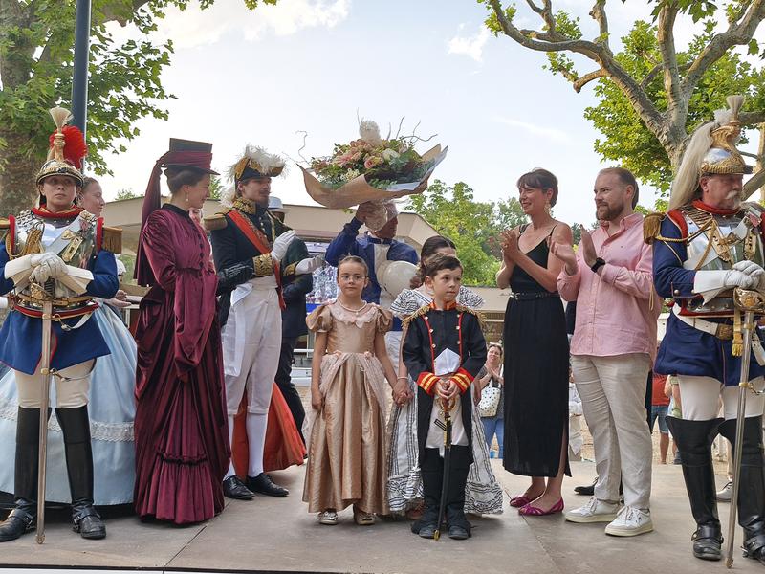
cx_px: 382
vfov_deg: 38.7
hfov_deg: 50.1
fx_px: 818
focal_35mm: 37
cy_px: 287
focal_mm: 6.57
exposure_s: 1/173
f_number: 1.6
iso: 50
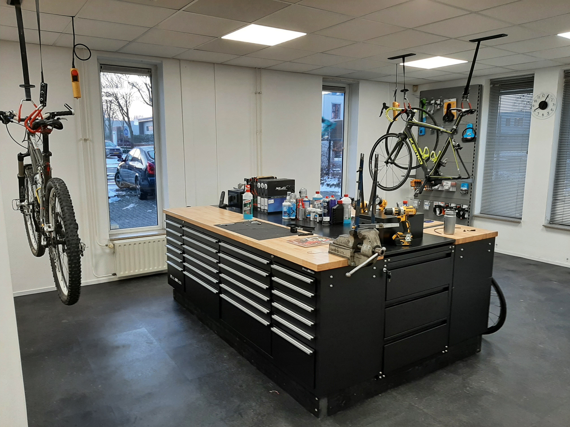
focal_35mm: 26
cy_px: 214
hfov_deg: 67.3
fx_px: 428
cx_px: 285
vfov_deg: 53.1
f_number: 1.7
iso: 50
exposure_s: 1/50
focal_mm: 3.93
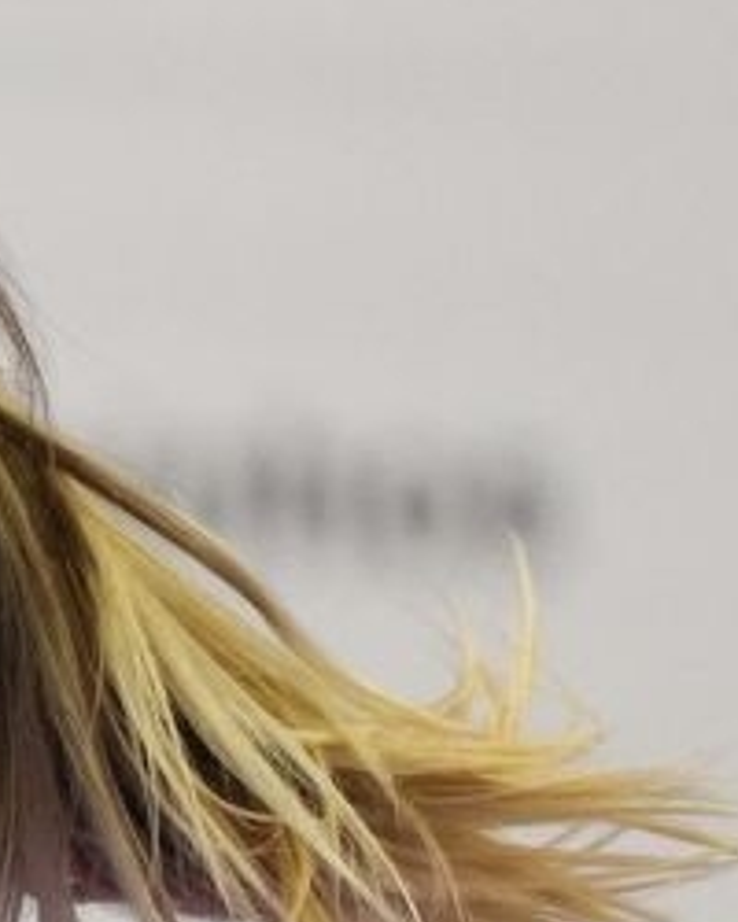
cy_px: 952
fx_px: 36967
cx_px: -2052
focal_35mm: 1354
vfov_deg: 1.4
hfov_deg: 1.1
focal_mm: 200
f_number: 2.8
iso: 3200
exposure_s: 1/1000
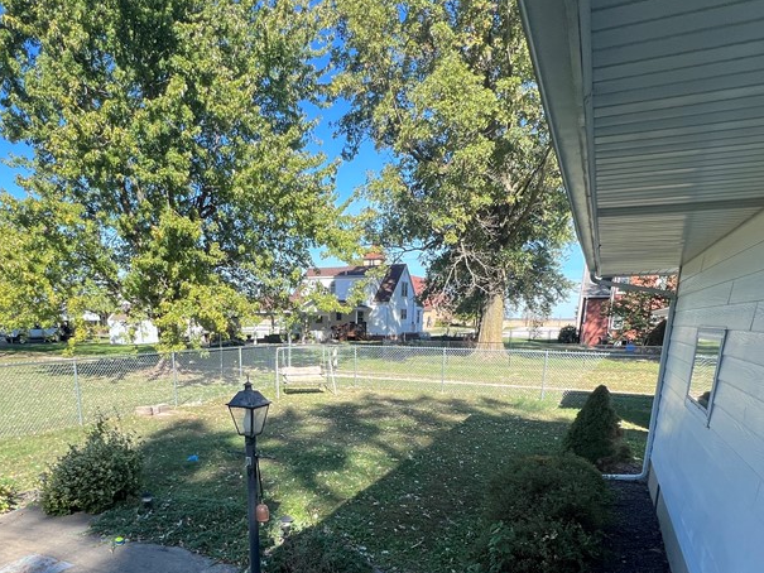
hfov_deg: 75.8
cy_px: 451
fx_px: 486
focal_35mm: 22
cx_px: 319
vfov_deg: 57.0
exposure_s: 1/477
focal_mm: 1.57
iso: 32
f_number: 1.8
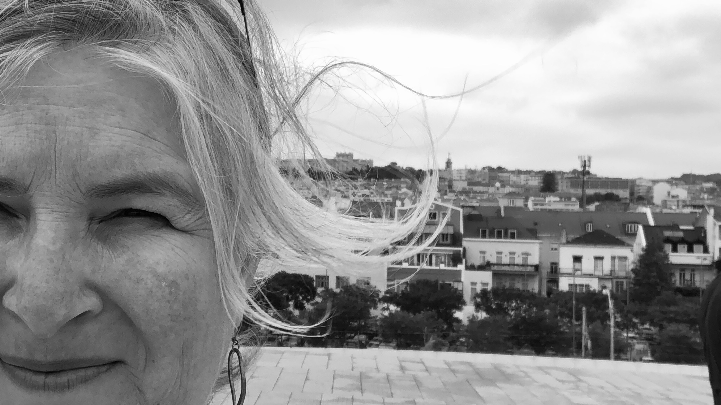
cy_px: 194
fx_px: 1032
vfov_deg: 22.2
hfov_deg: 37.6
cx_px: 181
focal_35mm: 54
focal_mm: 2.87
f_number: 2.2
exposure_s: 1/419
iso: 20
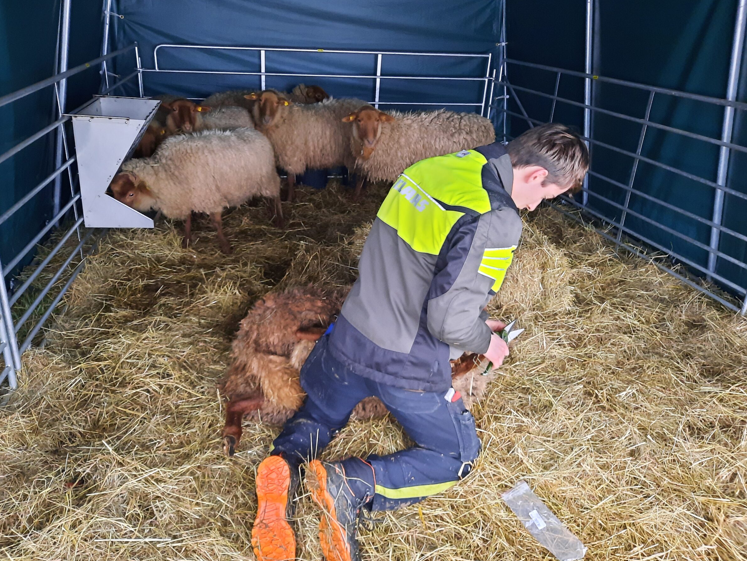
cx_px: 347
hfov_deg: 65.2
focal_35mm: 27
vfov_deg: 51.4
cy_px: 272
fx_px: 583
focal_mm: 4.6
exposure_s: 1/20
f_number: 2
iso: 640
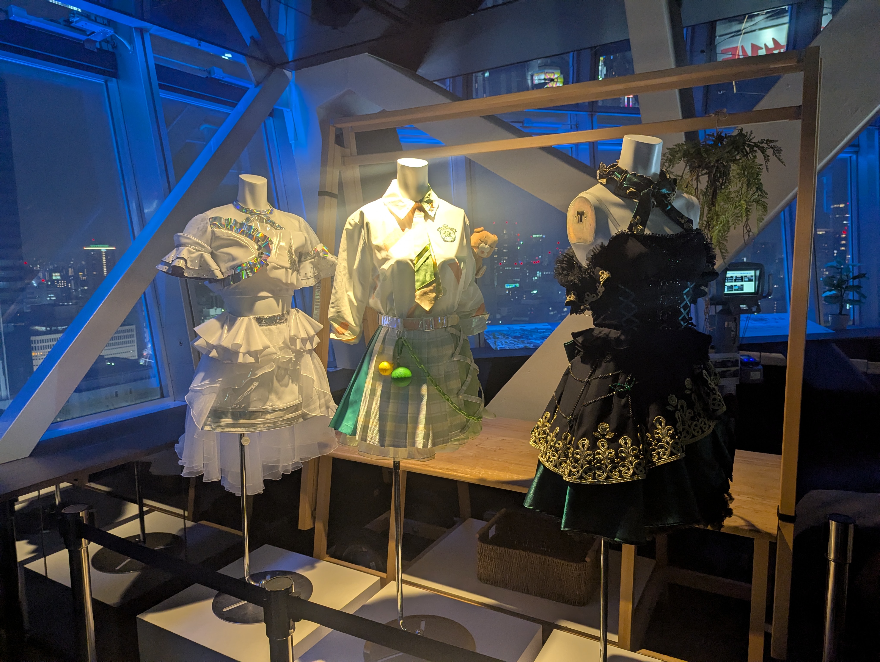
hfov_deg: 71.5
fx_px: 611
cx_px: 440
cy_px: 331
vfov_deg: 56.9
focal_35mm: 24
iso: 387
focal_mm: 6.81
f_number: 1.85
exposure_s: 1/98.7
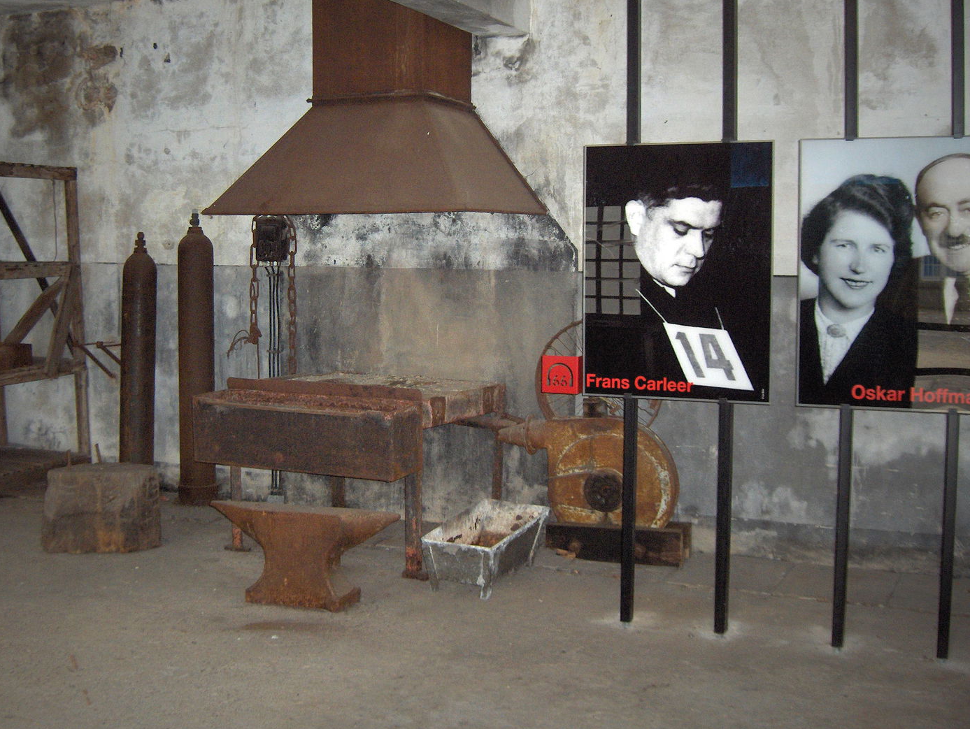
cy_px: 318
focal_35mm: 45
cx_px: 411
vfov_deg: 32.2
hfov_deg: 41.9
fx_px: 1262
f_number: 2.8
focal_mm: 8
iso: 100
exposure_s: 1/60
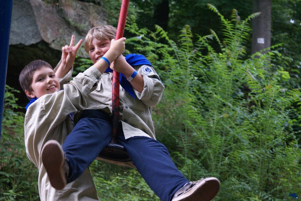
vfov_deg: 13.1
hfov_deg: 19.4
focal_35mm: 105
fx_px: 879
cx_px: 150
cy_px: 100
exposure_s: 1/60
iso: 800
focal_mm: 70
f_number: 5.6
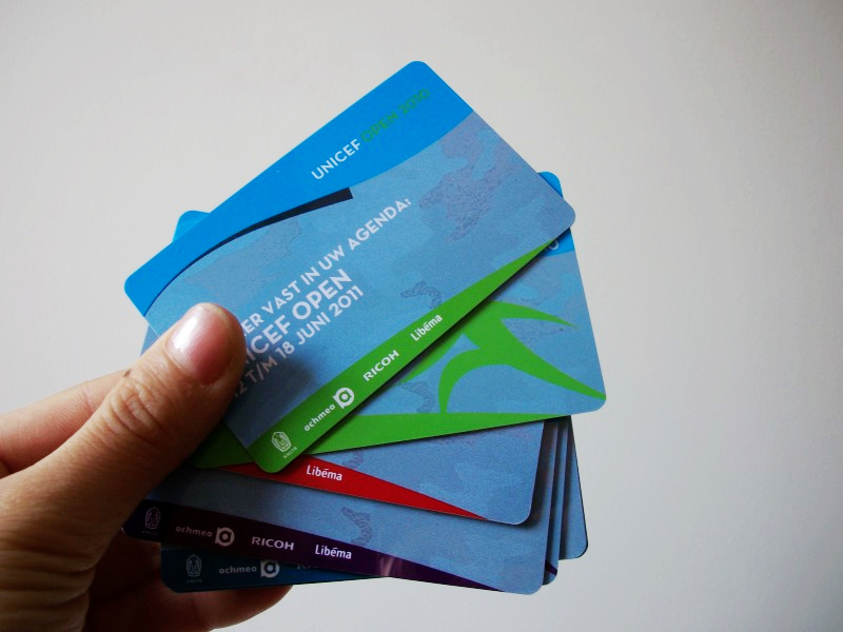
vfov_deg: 40.7
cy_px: 316
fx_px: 852
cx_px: 422
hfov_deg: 52.6
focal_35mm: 35
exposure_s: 1/80
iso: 80
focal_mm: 6.3
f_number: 3.1
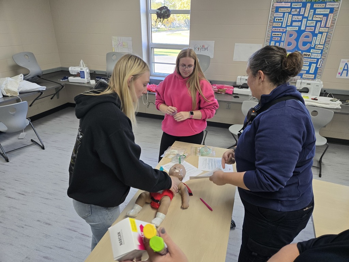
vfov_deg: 58.9
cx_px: 174
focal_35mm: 23
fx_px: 232
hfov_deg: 73.9
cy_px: 131
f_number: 1.8
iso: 160
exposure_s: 1/120
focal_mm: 5.4
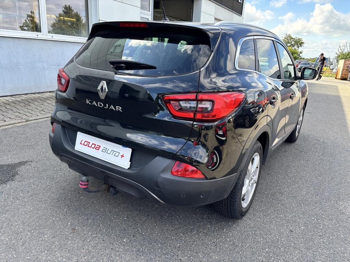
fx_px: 263
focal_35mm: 26
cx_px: 175
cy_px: 131
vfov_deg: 53.1
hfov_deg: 67.3
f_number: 1.6
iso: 50
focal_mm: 5.96
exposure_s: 1/460
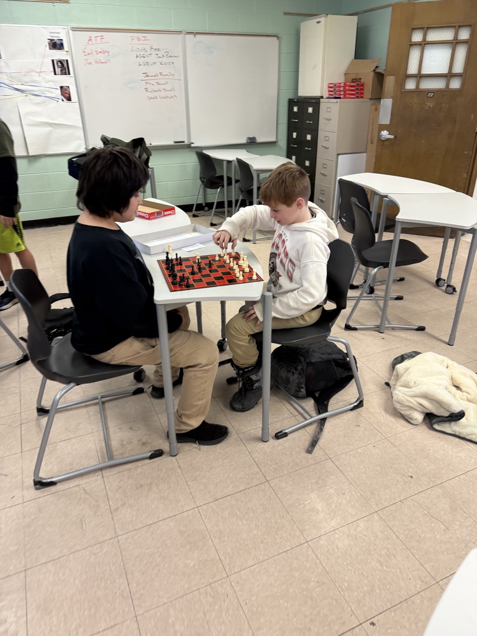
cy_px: 318
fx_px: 441
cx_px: 238
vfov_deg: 71.6
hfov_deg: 56.8
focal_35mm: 24
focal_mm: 6.76
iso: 125
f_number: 1.78
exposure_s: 1/60
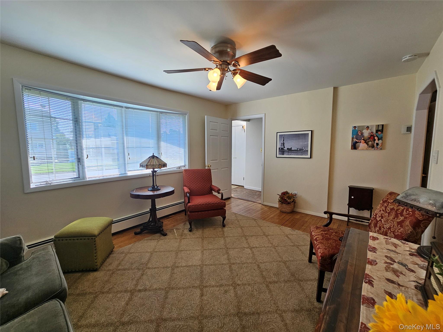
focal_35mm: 13
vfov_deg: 89.9
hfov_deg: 106.2
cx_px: 222
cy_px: 166
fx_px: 166
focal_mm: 2.2
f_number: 2.2
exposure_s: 1/120
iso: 80
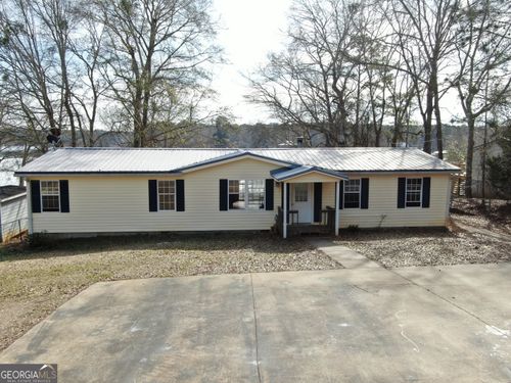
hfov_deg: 58.4
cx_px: 256
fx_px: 458
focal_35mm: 31
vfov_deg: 45.4
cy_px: 192
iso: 100
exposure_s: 1/240
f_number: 3.1
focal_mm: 5.33
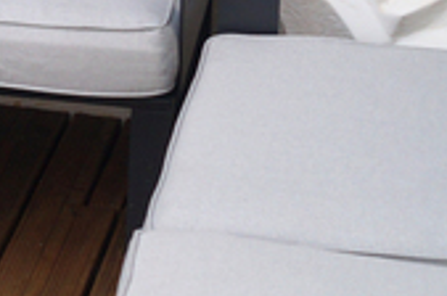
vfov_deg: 8.2
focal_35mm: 164
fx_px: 2032
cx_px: -309
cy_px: -90
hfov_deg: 11.8
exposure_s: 1/160
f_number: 4
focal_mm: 18
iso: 160
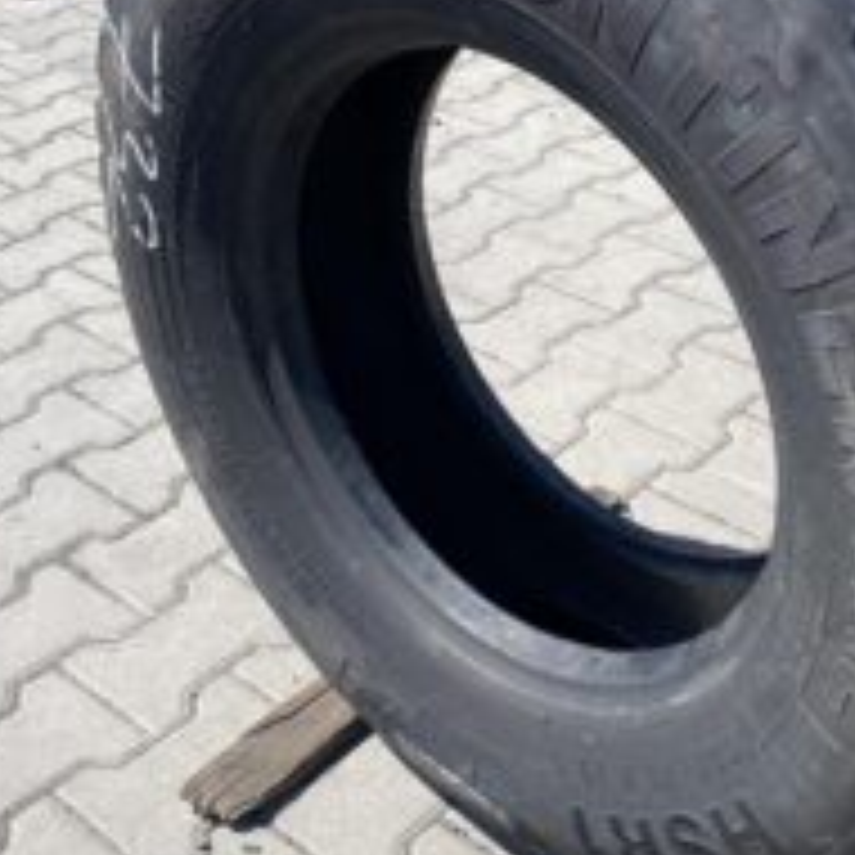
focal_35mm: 52
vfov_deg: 32.6
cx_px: 540
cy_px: 304
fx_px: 1453
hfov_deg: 32.6
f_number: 1.8
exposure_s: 1/1608
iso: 32
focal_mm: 4.25
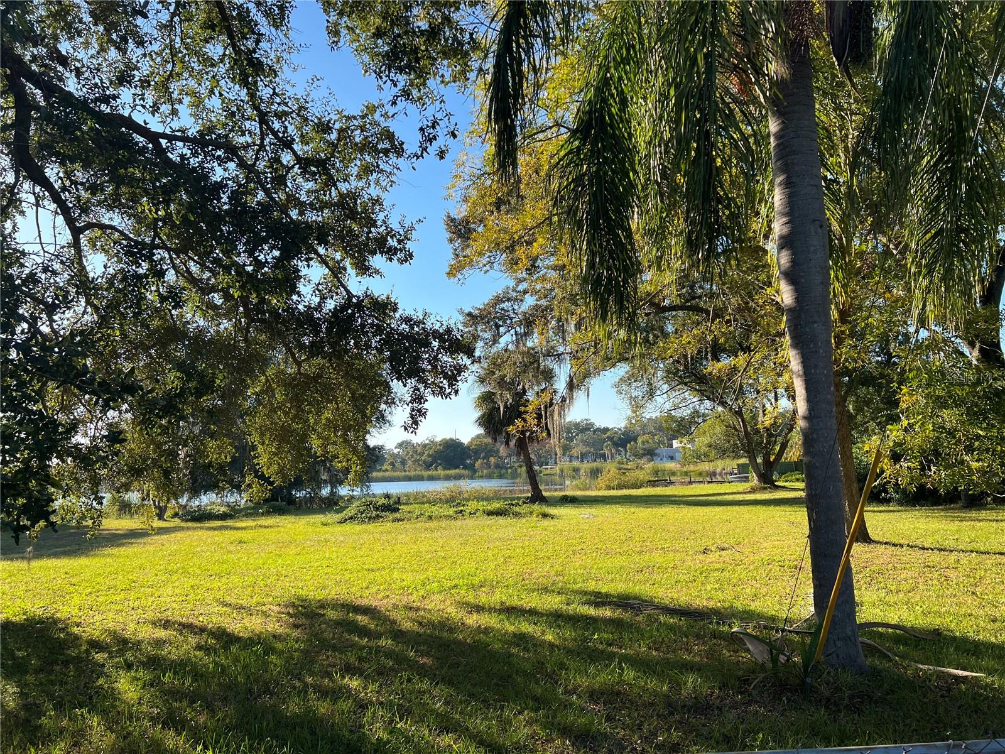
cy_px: 377
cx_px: 502
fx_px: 755
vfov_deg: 53.1
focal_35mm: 26
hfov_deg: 67.3
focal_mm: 5.7
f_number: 1.5
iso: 50
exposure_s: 1/1468
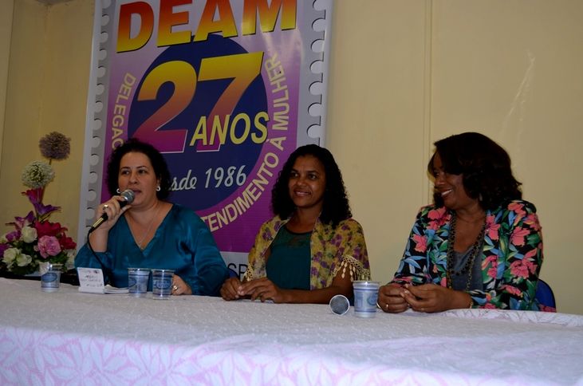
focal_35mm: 42
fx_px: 679
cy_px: 193
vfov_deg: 31.7
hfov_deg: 46.5
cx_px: 292
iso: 100
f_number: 4.5
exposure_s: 1/60
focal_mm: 28
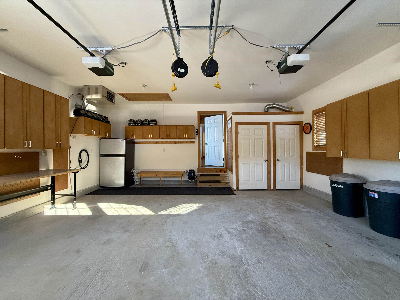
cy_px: 150
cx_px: 200
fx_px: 162
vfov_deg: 85.7
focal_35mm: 14
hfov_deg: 102.1
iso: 320
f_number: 2.2
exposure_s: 1/83
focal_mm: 2.22
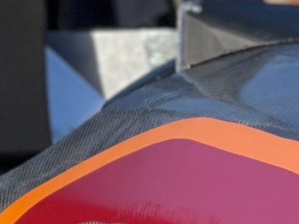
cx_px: 186
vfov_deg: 3.0
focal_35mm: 498
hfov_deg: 4.0
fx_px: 4304
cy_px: 302
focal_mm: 7.5
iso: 32
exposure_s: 1/455
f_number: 2.2
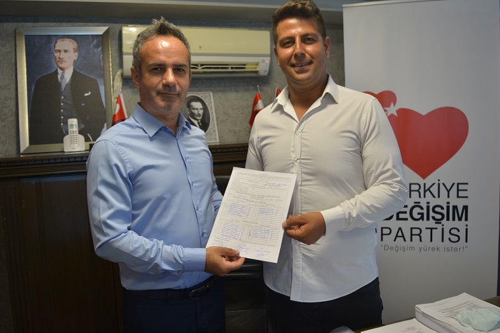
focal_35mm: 32
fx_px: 444
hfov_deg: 58.7
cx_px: 250
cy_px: 160
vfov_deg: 41.1
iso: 640
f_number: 4
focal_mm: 20
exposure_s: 1/60
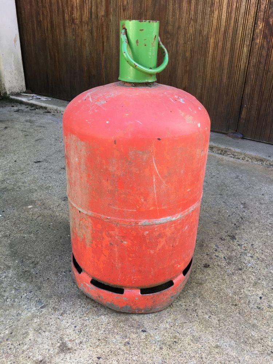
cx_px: 136
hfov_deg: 48.2
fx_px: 305
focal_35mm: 29
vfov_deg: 61.7
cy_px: 182
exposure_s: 1/100
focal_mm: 4.15
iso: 40
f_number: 2.2
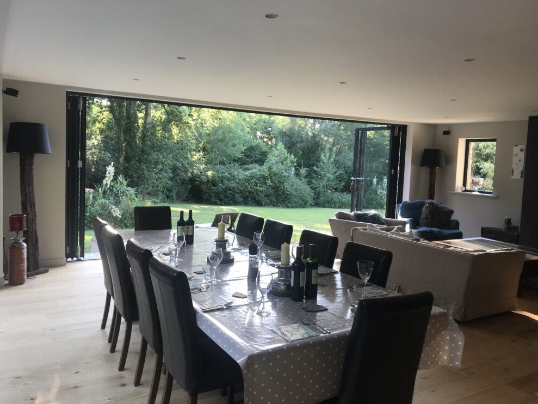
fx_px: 451
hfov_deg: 61.7
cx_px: 269
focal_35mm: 29
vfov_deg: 48.2
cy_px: 198
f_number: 1.8
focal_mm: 3.99
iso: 25
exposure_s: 1/50
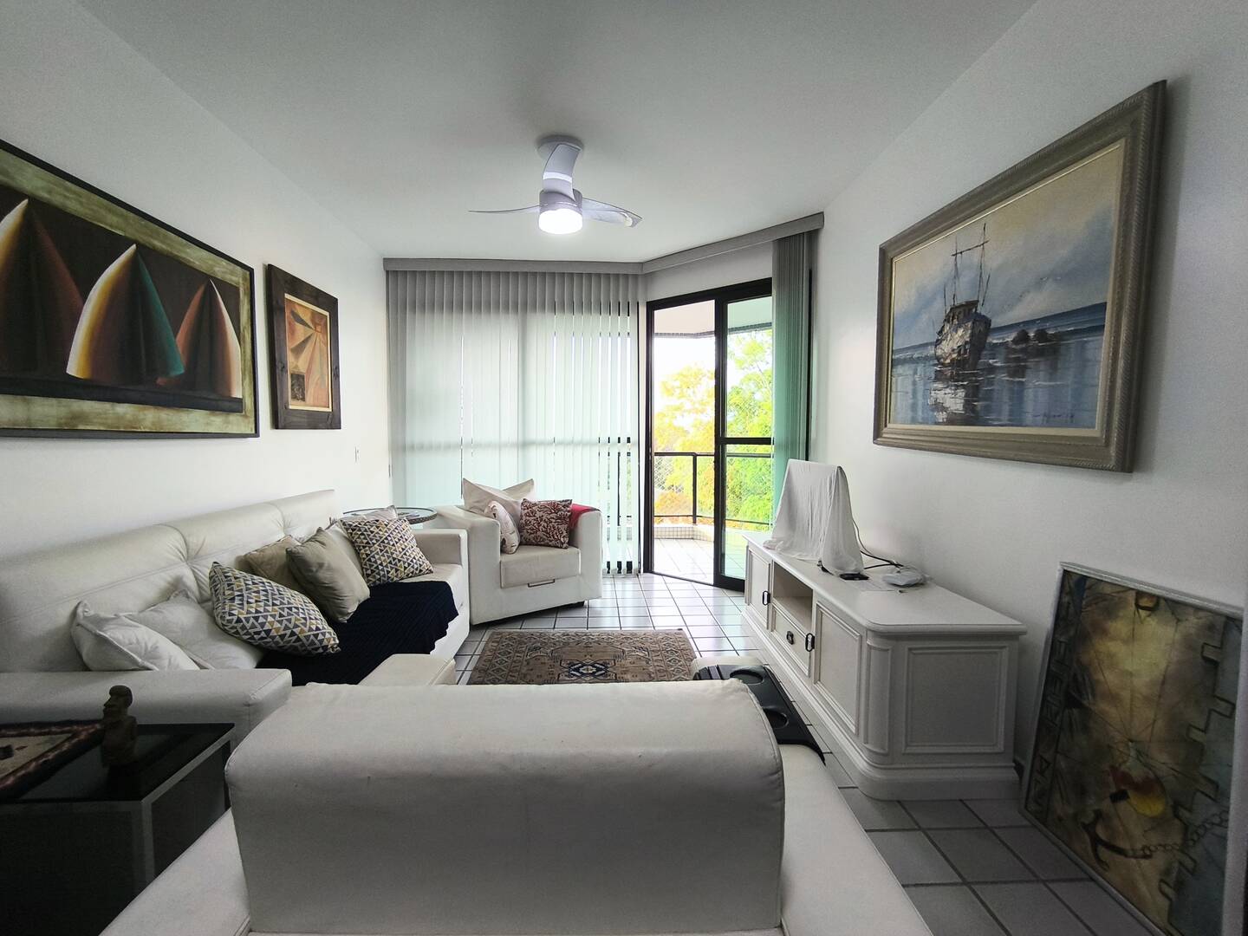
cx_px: 624
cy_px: 468
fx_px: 577
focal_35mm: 16
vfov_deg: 78.1
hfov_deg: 94.5
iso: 80
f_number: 2.2
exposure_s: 1/60
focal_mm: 1.65
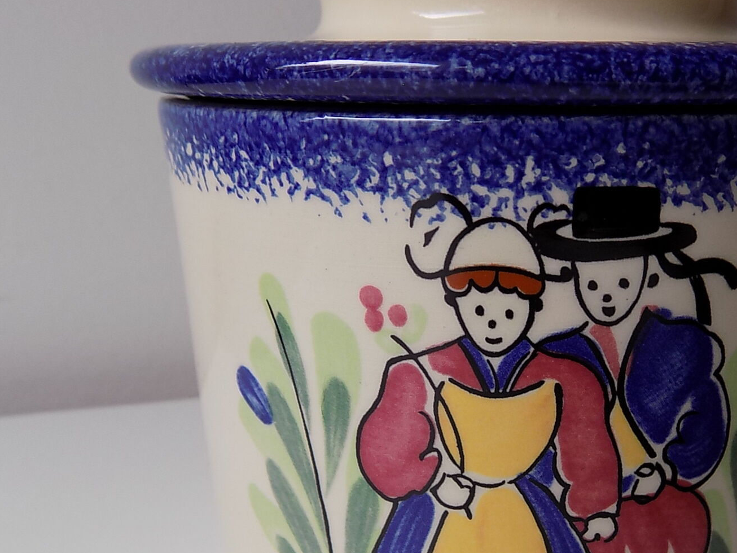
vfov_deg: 35.3
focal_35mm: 40
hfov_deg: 45.7
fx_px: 852
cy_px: 405
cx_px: 523
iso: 80
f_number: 3.1
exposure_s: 1/30
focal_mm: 4
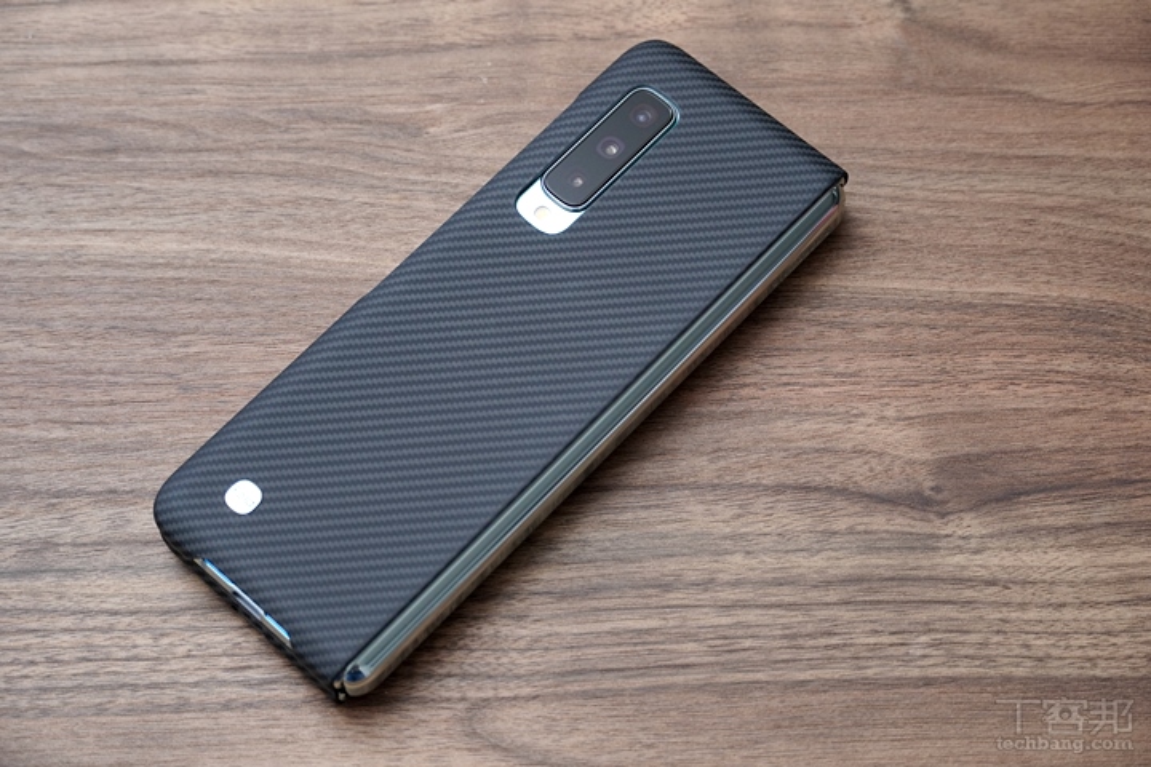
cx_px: 576
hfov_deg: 26.5
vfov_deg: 17.8
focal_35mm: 76
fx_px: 2446
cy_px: 384
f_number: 5
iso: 800
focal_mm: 51
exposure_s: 1/125
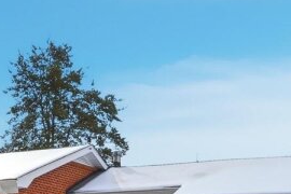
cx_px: -54
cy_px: 253
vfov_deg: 16.2
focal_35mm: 80
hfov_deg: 23.3
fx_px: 647
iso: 50
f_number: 11
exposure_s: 1/1250
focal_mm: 18
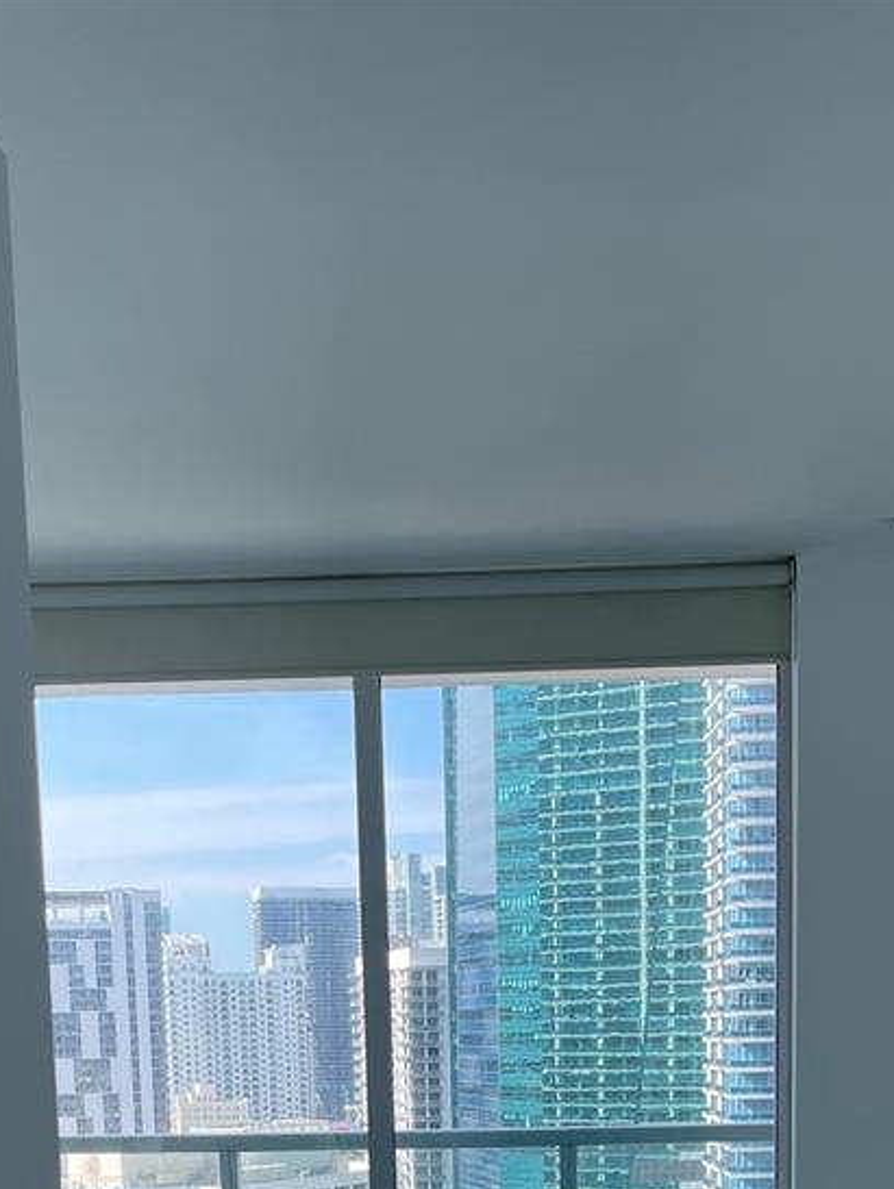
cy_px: 1298
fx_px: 1961
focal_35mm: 57
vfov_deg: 30.3
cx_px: 494
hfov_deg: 25.7
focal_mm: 5.1
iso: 32
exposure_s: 1/518
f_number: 1.6
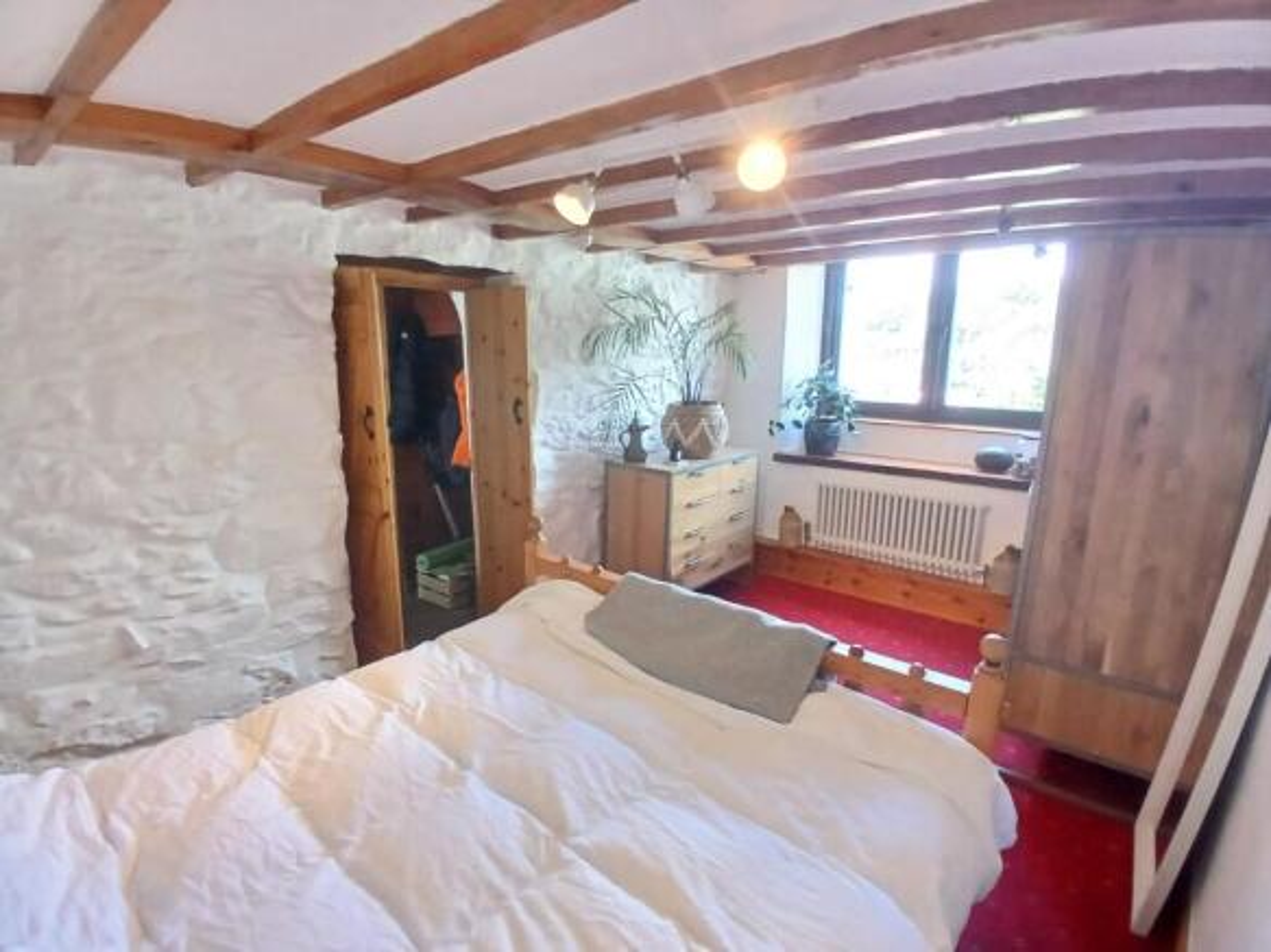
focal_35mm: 17
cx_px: 636
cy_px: 476
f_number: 2.2
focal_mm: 1.4
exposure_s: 1/33.3
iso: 320
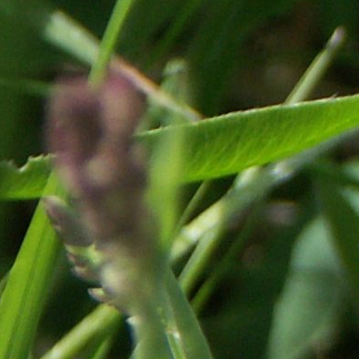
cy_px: 55
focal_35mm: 1145
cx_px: 1121
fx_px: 13435
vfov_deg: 1.5
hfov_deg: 1.5
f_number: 3.5
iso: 100
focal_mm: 50.69
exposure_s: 1/1250
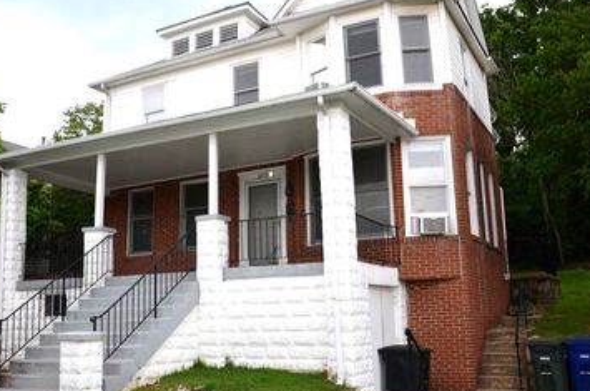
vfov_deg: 34.9
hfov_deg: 50.7
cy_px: 172
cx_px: 259
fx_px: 621
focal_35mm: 38
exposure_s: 1/250
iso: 100
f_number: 4
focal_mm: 18
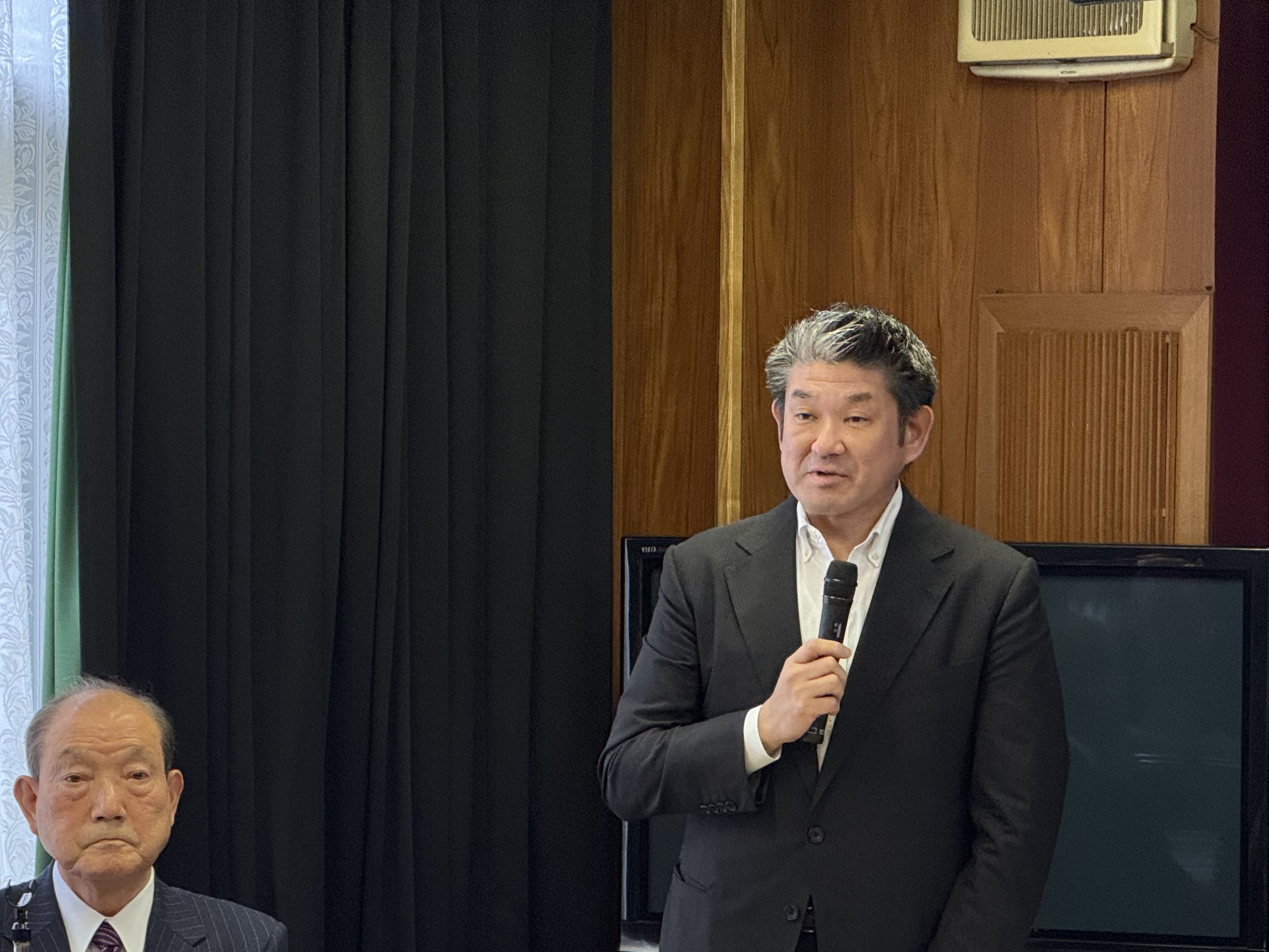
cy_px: 591
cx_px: 596
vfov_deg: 8.7
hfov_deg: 11.6
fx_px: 6269
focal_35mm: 171
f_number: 2.8
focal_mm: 15.66
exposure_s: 1/60
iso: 400
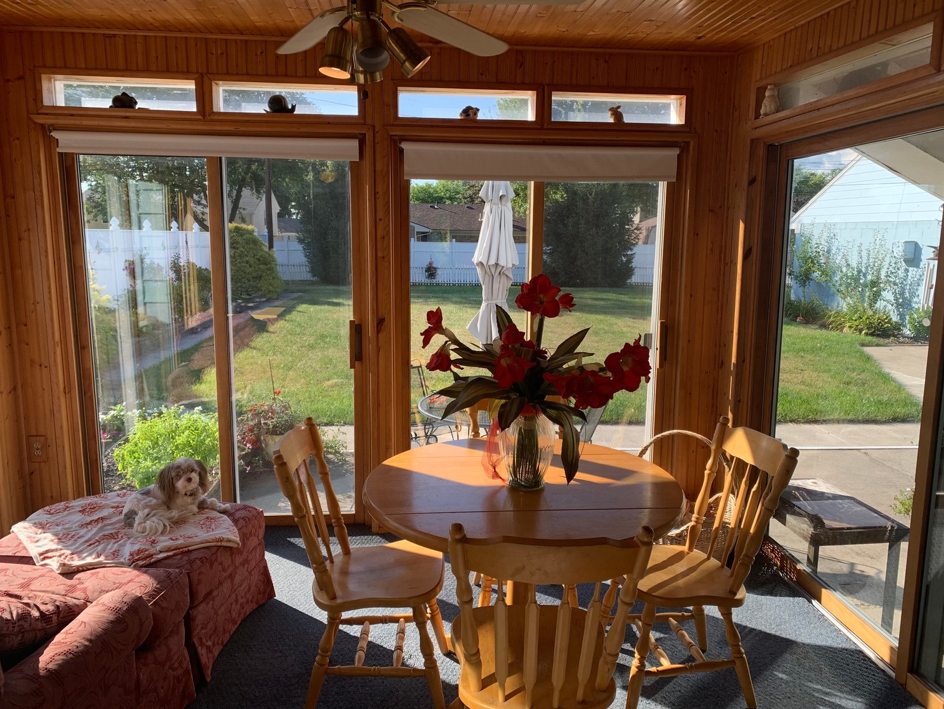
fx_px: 709
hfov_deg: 67.3
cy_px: 354
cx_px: 472
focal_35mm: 26
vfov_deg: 53.1
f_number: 1.8
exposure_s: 1/413
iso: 25
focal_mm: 4.25
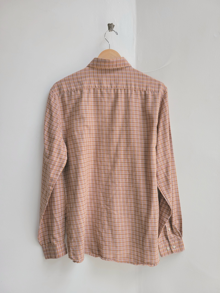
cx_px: 110
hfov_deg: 53.1
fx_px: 220
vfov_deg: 67.3
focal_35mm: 26
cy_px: 146
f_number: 1.8
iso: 40
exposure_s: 1/208
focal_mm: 5.4
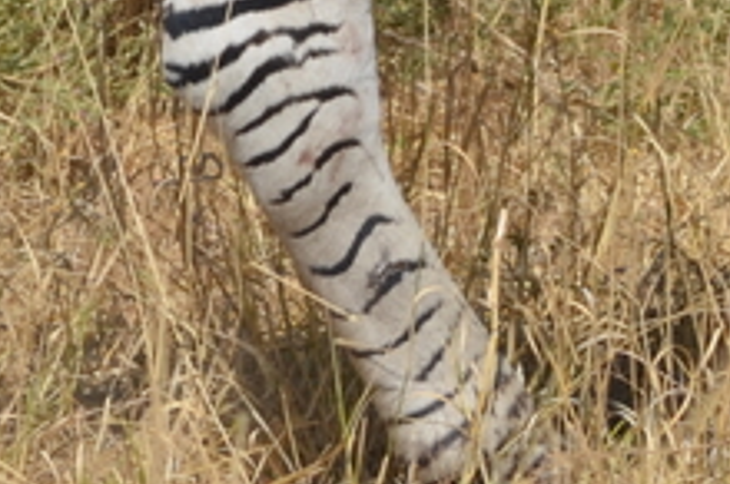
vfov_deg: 1.8
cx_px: 1062
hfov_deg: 2.8
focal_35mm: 741
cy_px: -577
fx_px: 15002
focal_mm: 85
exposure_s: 1/320
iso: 100
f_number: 9
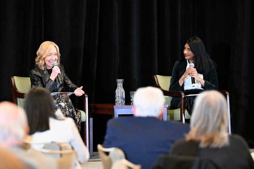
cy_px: 84
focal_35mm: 200
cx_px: 127
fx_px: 1411
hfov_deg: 10.3
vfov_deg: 6.9
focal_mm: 200
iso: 12800
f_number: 3.5
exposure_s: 1/200
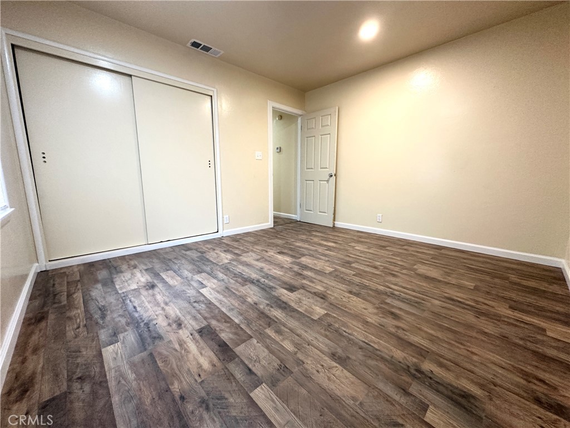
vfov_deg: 85.7
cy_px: 214
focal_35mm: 14
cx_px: 285
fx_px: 231
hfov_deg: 102.1
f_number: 2.2
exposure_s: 1/60
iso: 250
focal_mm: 2.22
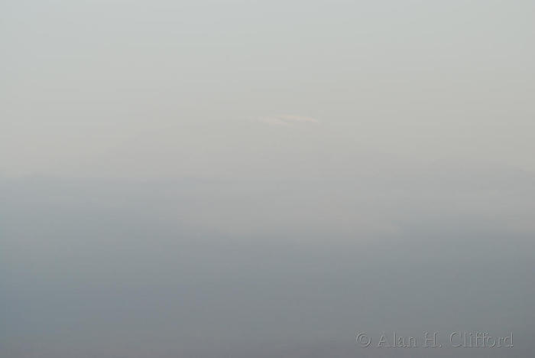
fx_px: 2900
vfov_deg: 7.1
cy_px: 179
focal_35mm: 195
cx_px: 268
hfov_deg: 10.5
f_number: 6.3
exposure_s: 1/125
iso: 200
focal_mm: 130
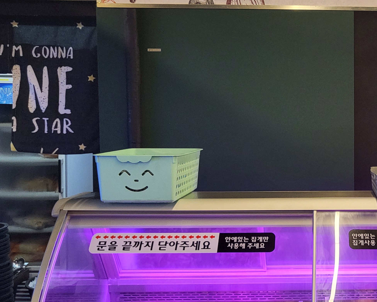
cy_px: 154
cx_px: 358
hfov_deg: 33.5
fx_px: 580
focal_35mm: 52
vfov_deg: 29.1
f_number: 1.8
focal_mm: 4.25
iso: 250
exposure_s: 1/120
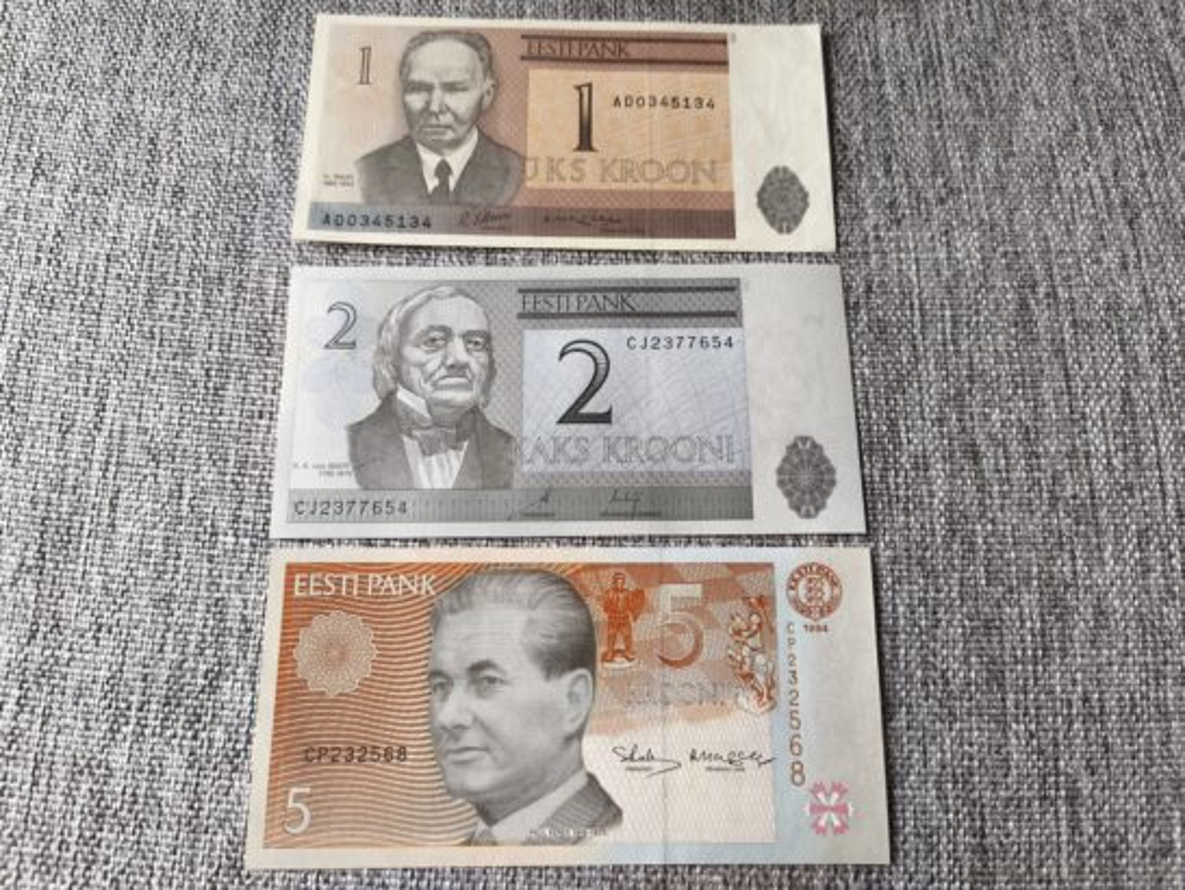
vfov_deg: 58.9
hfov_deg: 73.9
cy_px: 445
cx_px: 592
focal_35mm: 23
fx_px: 788
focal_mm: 5.35
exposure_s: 1/50
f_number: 1.7
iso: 800
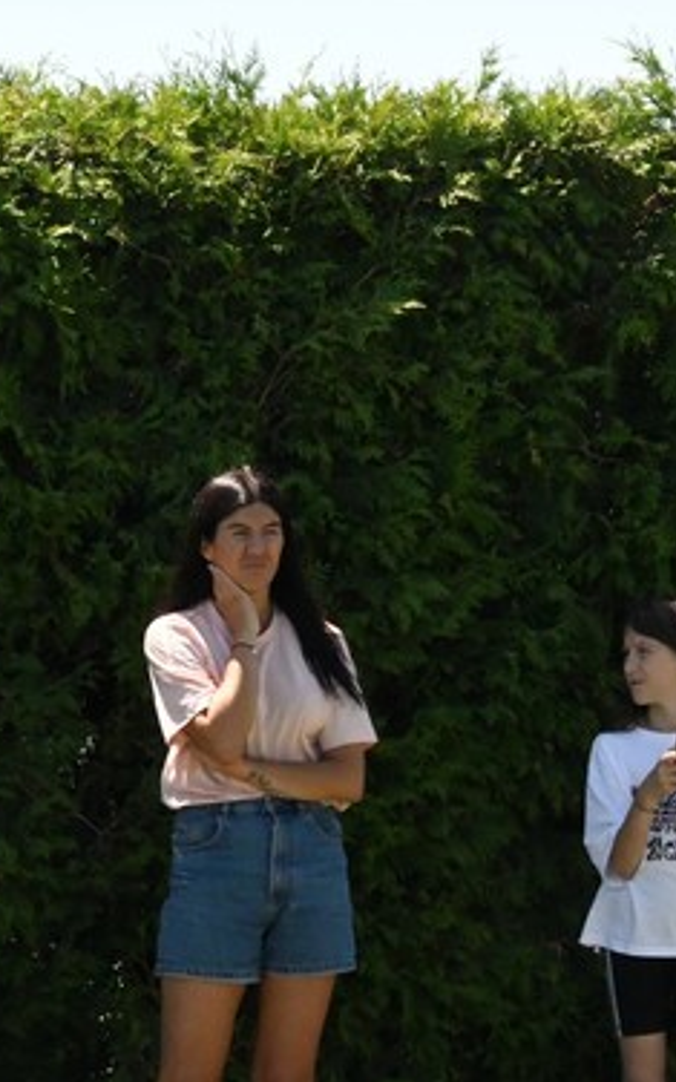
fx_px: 5836
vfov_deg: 10.6
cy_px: 696
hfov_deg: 6.6
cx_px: 198
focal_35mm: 198
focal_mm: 58
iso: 8000
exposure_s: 1/3200
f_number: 14
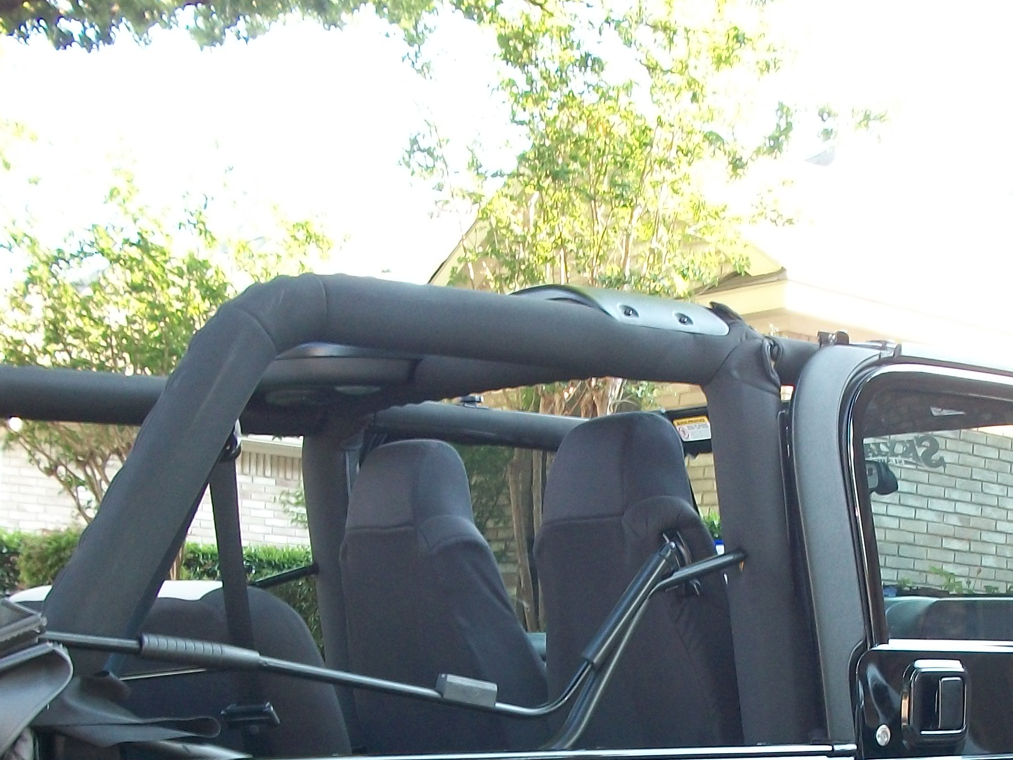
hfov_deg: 29.2
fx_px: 1931
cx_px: 678
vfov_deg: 21.4
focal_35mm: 66
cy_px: 774
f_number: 2.9
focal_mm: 5.7
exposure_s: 1/30
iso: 80
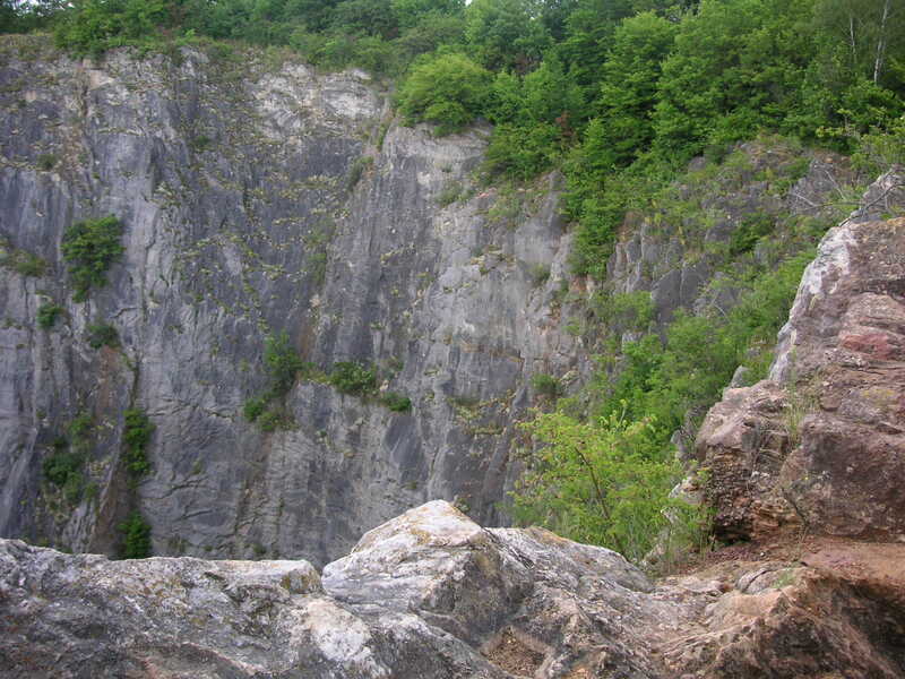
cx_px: 452
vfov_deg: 38.7
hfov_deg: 50.1
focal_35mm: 37
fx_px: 967
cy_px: 340
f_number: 2.8
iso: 50
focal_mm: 6.1
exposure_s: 1/180
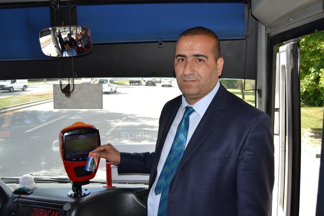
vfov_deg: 43.6
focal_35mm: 30
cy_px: 108
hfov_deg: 61.9
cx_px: 162
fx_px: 270
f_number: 4.5
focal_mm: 20
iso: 100
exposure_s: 1/200
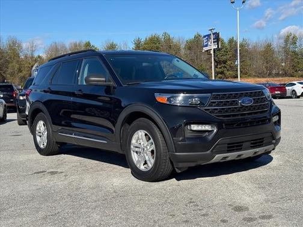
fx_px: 420
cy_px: 114
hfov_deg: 39.7
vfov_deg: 30.3
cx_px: 152
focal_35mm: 48
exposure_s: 1/4310
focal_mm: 6.76
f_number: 1.78
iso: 64
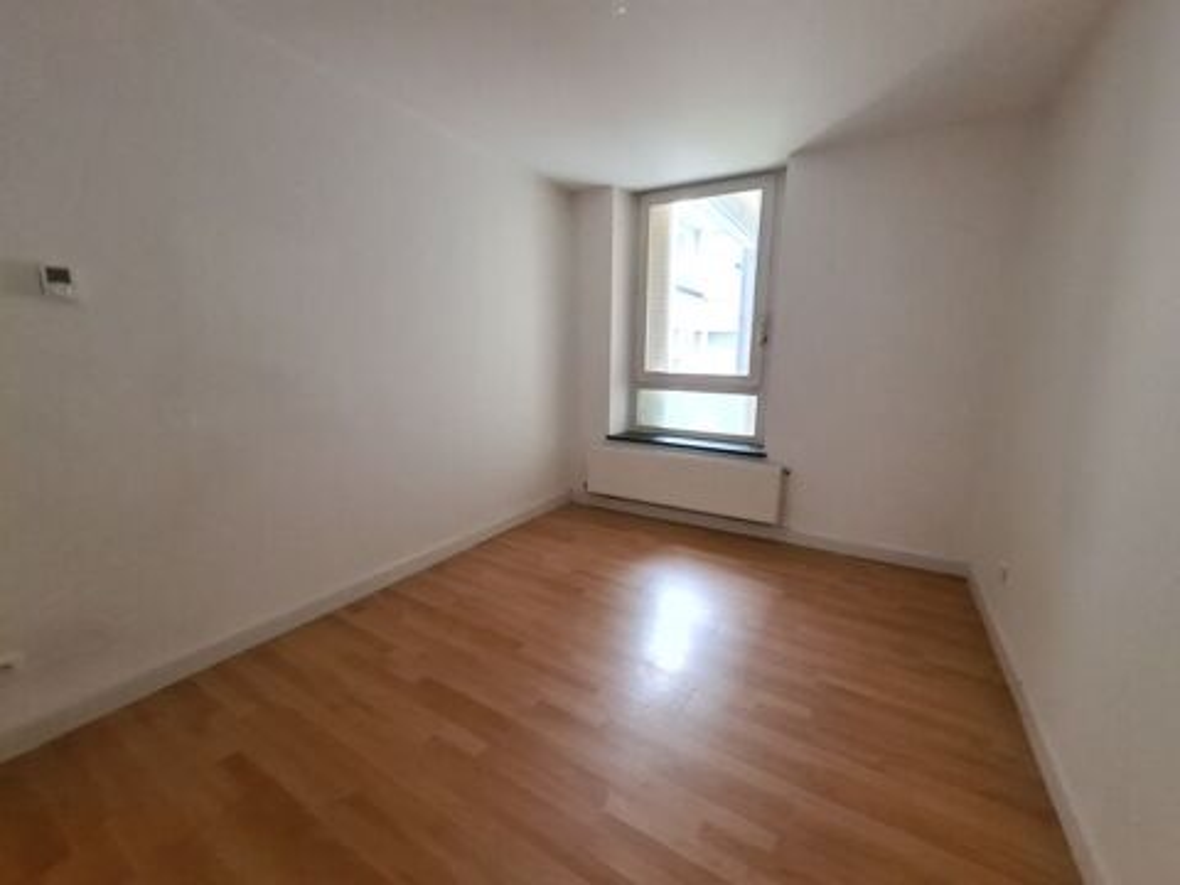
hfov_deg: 106.2
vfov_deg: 89.9
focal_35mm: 13
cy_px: 442
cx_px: 590
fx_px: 443
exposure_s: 1/25
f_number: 2.2
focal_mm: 2.2
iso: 1600
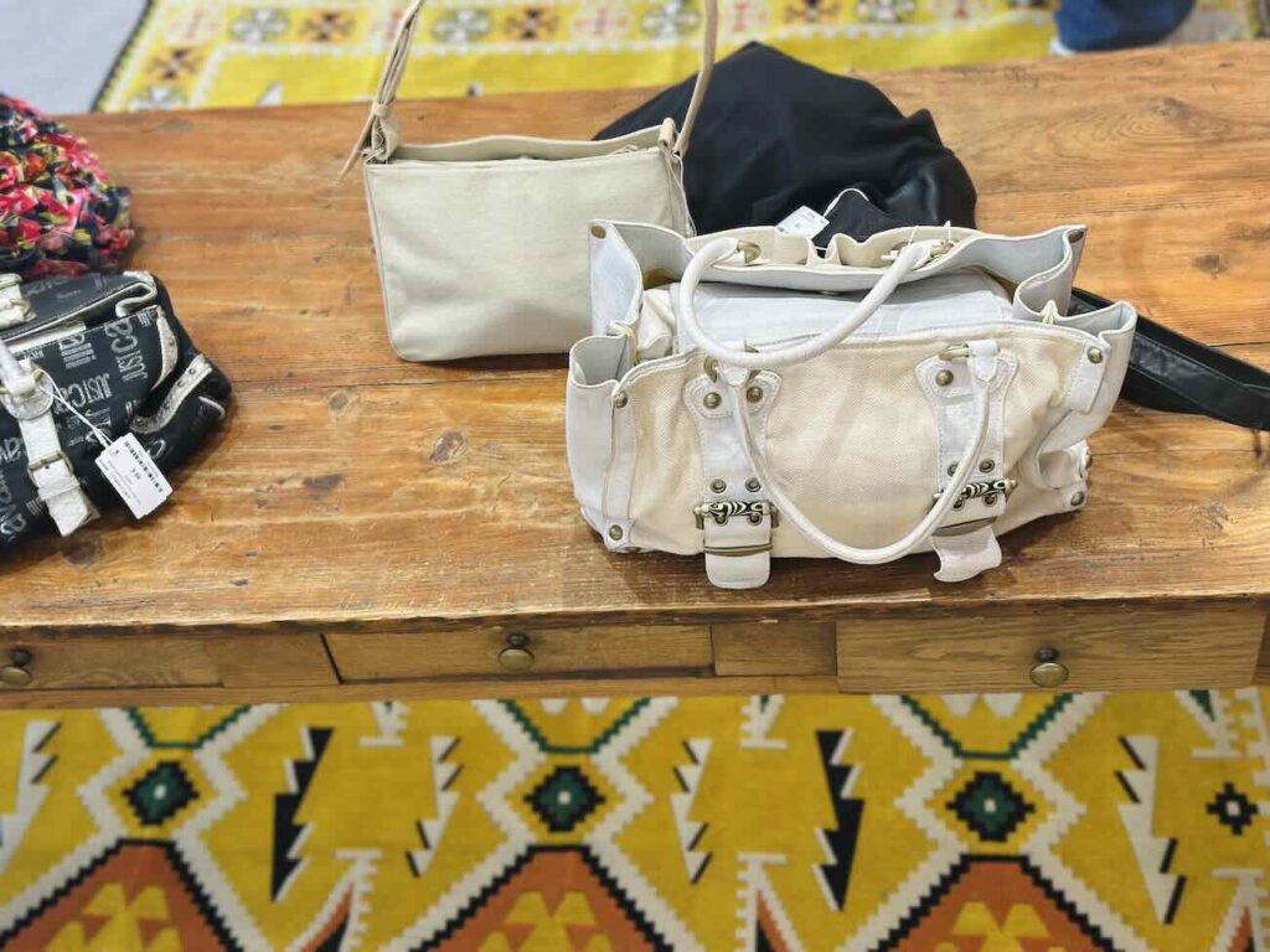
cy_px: 476
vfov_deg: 30.3
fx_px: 1761
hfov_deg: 39.7
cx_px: 635
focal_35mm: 48
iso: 100
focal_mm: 6.86
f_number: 1.78
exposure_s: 1/50
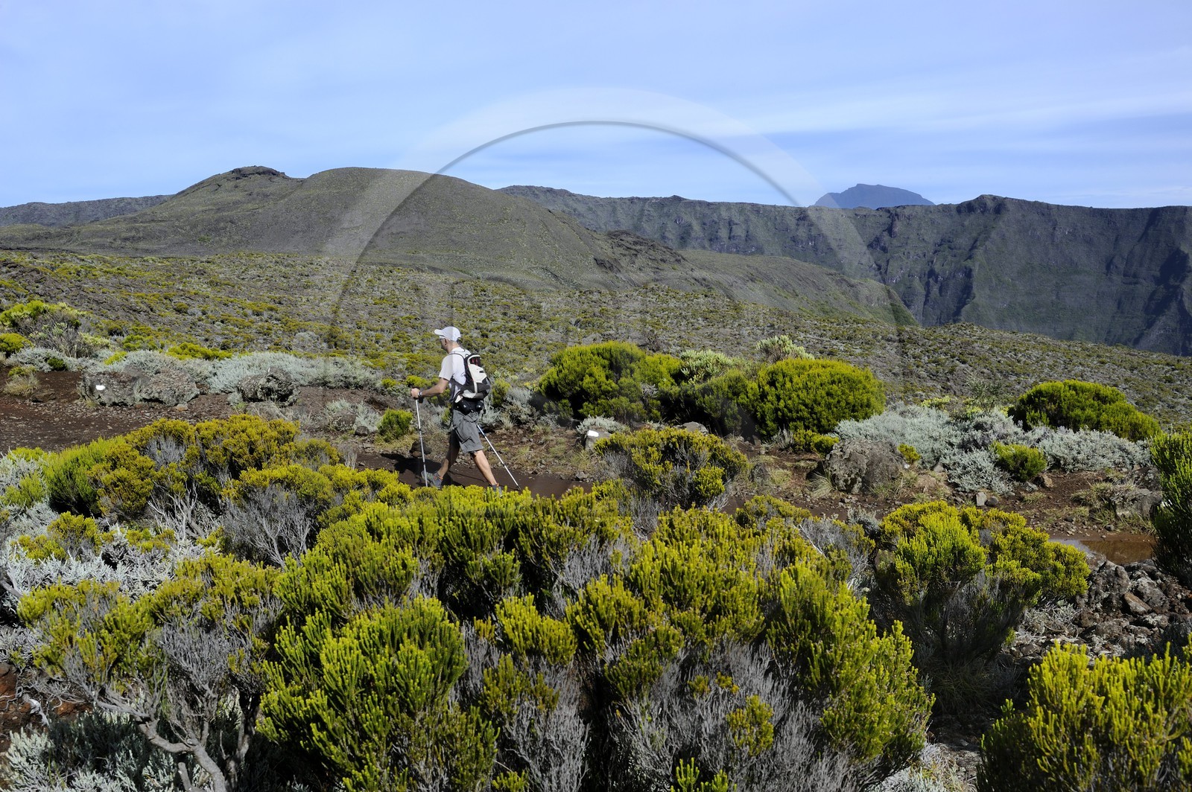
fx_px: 1191
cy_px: 396
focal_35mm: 36
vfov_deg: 36.8
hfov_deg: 53.2
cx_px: 596
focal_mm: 36
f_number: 14
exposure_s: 1/160
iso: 200
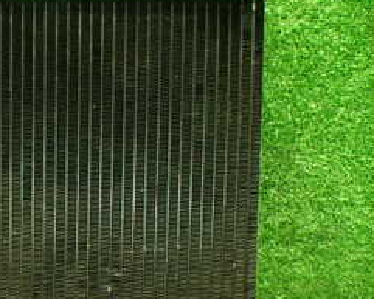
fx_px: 808
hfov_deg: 25.0
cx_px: 12
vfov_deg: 20.9
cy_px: 189
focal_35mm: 73
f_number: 2.3
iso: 800
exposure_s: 1/50
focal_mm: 5.4
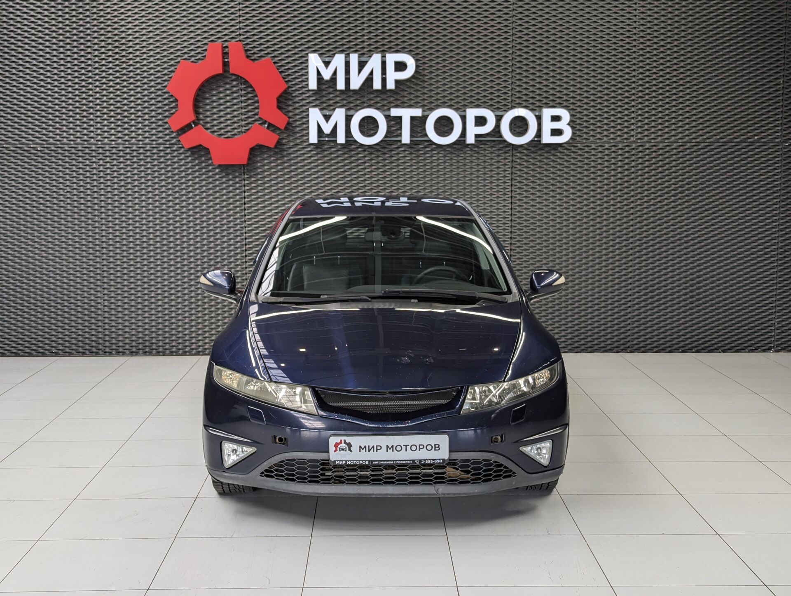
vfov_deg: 30.3
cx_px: 396
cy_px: 298
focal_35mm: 48
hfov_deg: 39.6
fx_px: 1098
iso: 41
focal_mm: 6.81
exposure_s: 1/150
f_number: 1.85
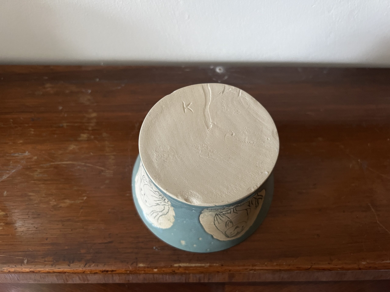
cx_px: 195
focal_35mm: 26
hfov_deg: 67.3
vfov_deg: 53.1
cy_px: 146
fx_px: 293
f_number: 1.5
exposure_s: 1/60
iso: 400
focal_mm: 5.7
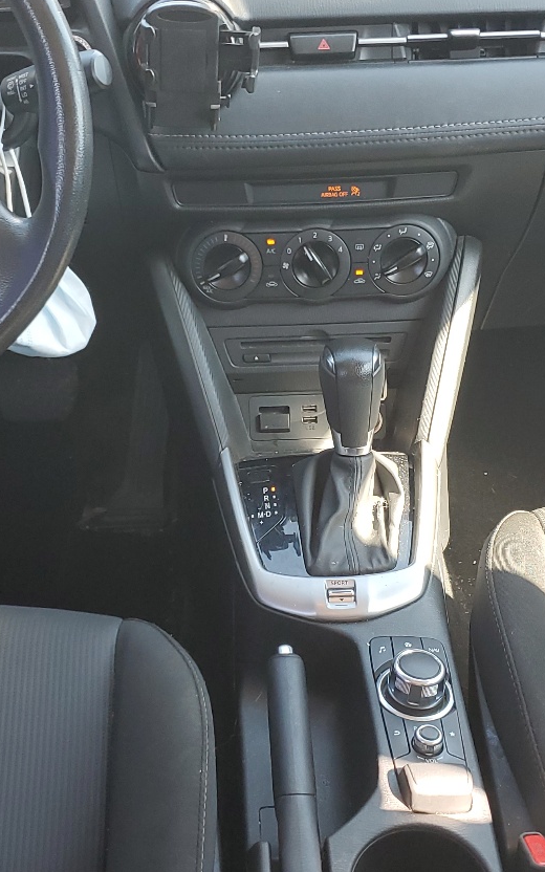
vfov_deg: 38.2
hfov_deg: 24.4
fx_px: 1260
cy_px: 449
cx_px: 274
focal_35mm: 53
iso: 59
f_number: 1.5
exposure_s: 1/120
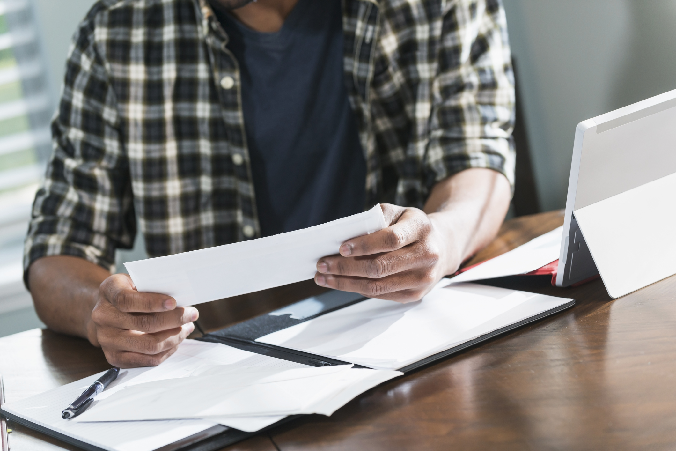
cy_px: 226
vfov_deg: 9.8
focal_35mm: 140
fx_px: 2629
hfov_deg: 14.7
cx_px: 338
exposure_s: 1/200
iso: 500
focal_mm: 140
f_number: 4
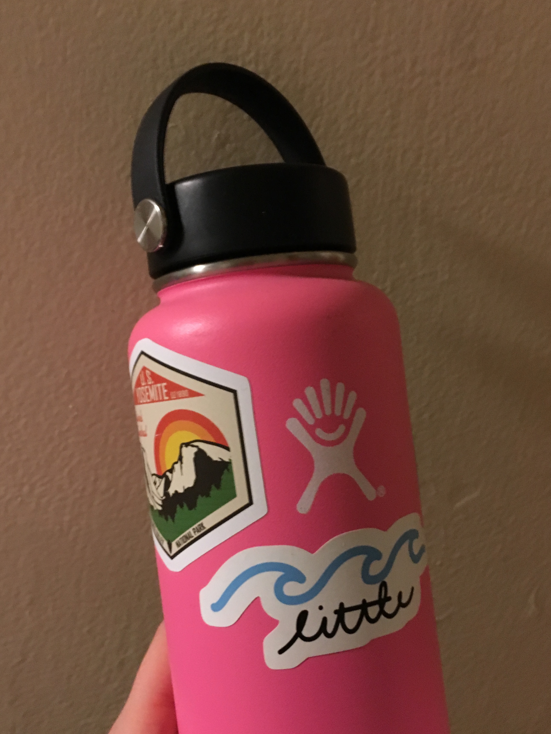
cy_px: 397
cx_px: 270
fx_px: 722
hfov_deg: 41.8
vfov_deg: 53.9
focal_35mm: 34
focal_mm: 4.15
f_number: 2.2
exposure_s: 1/15
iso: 400
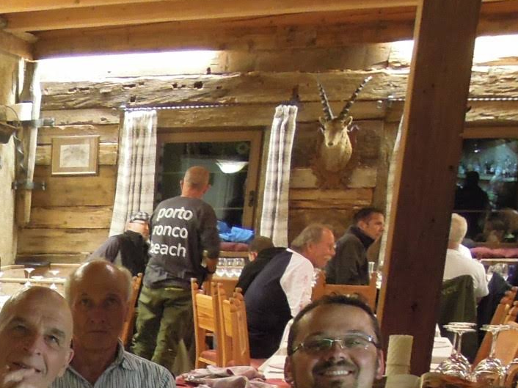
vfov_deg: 19.5
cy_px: 533
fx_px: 1017
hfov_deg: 24.2
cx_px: -194
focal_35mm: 68
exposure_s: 1/8
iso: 560
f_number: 2.8
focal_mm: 4.3
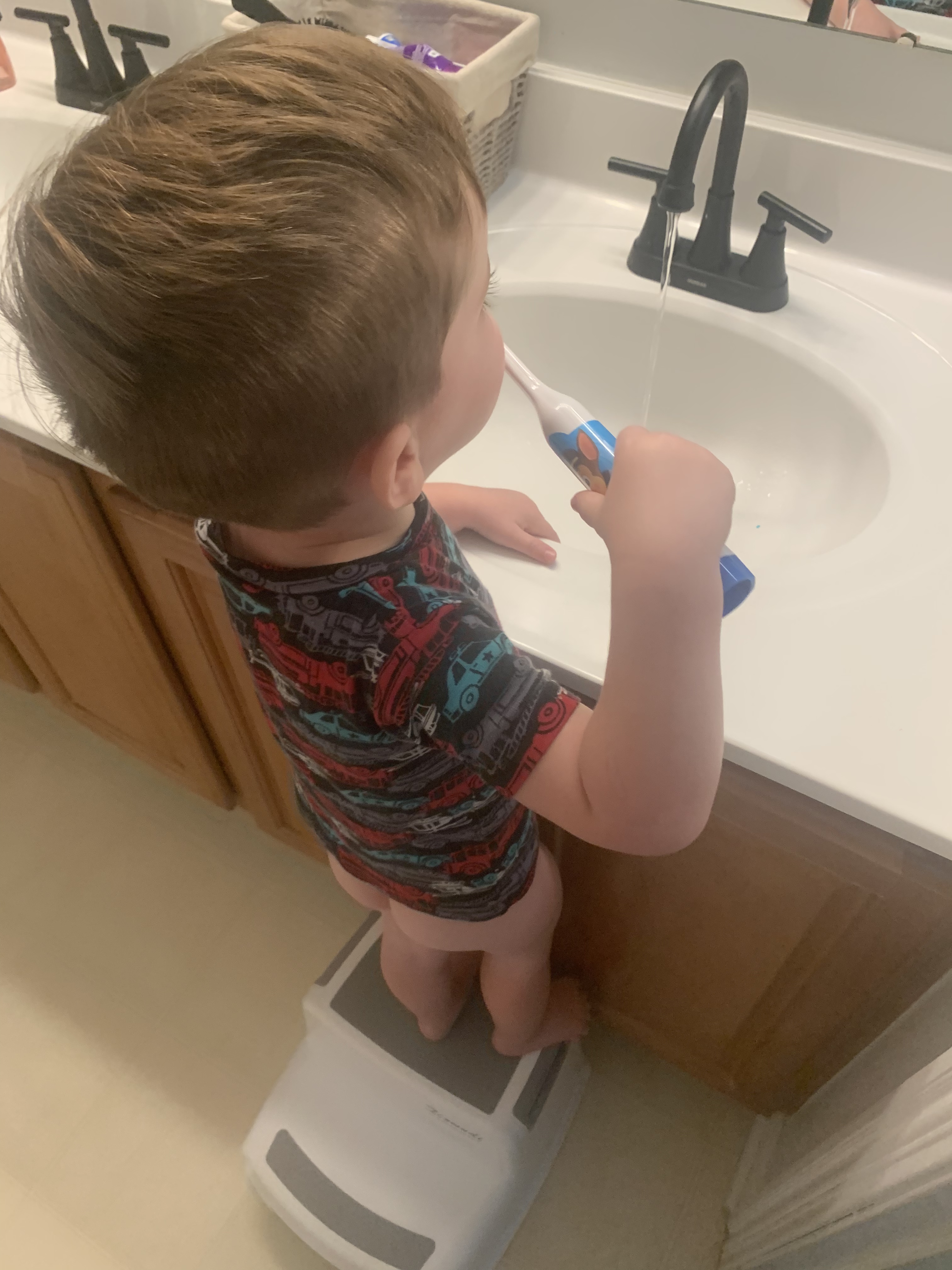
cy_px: 635
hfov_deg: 53.1
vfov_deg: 67.3
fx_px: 953
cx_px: 476
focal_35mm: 26
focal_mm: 4.25
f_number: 1.8
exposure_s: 1/60
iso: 160
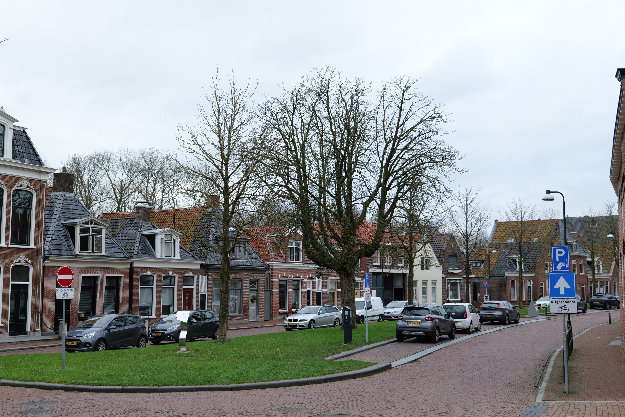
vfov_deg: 31.2
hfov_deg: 45.4
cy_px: 208
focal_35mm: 43
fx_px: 746
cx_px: 312
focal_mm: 43
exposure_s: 1/60
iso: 160
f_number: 4
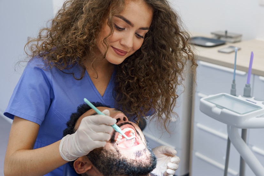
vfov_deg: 26.0
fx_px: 381
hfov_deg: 38.2
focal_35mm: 52
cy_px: 88
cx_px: 132
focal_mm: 35
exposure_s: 1/250
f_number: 2.8
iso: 320
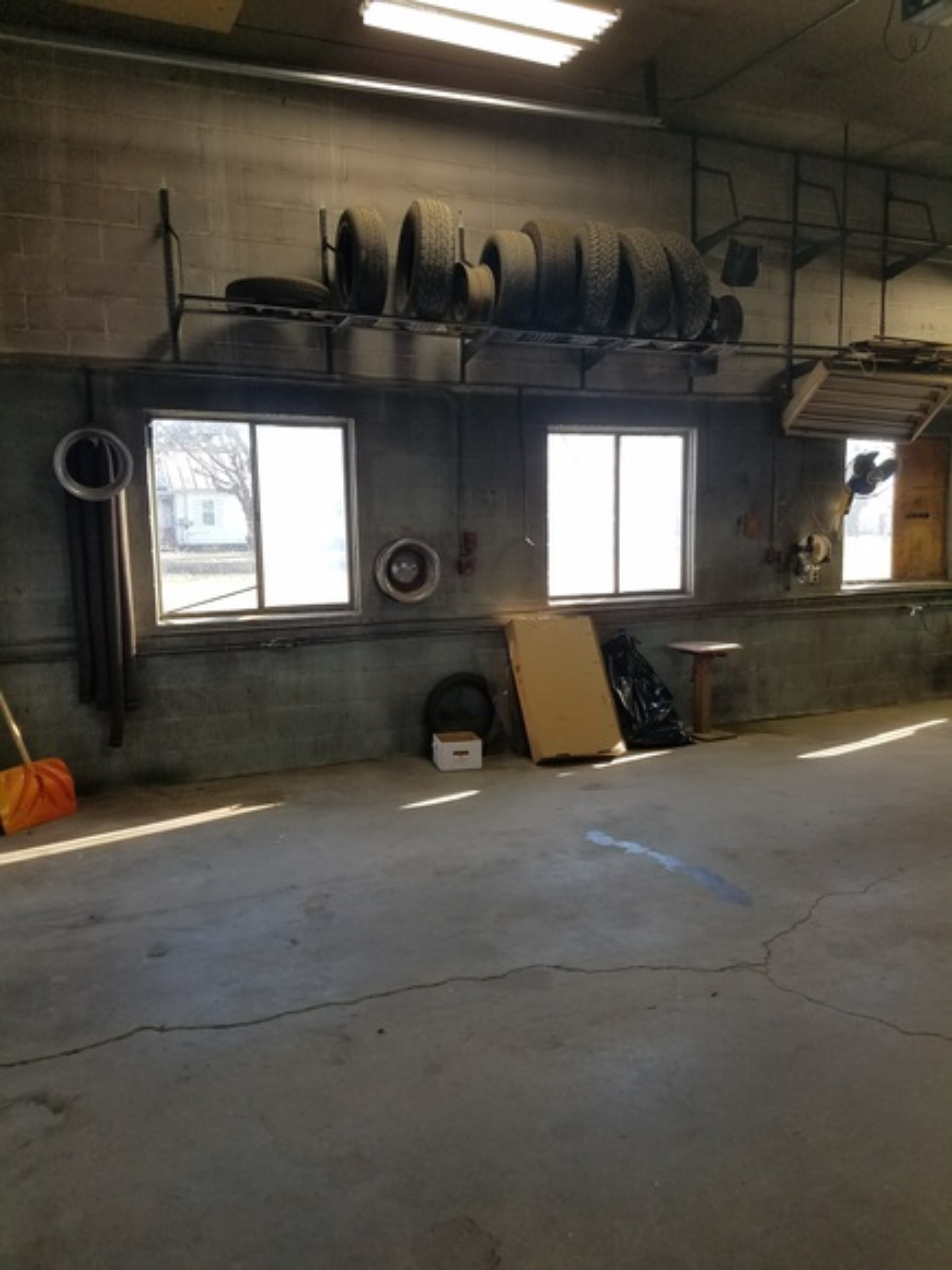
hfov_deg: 53.1
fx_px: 953
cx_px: 476
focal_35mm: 26
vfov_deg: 67.3
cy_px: 635
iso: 50
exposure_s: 1/147
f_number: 1.7
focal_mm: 4.2
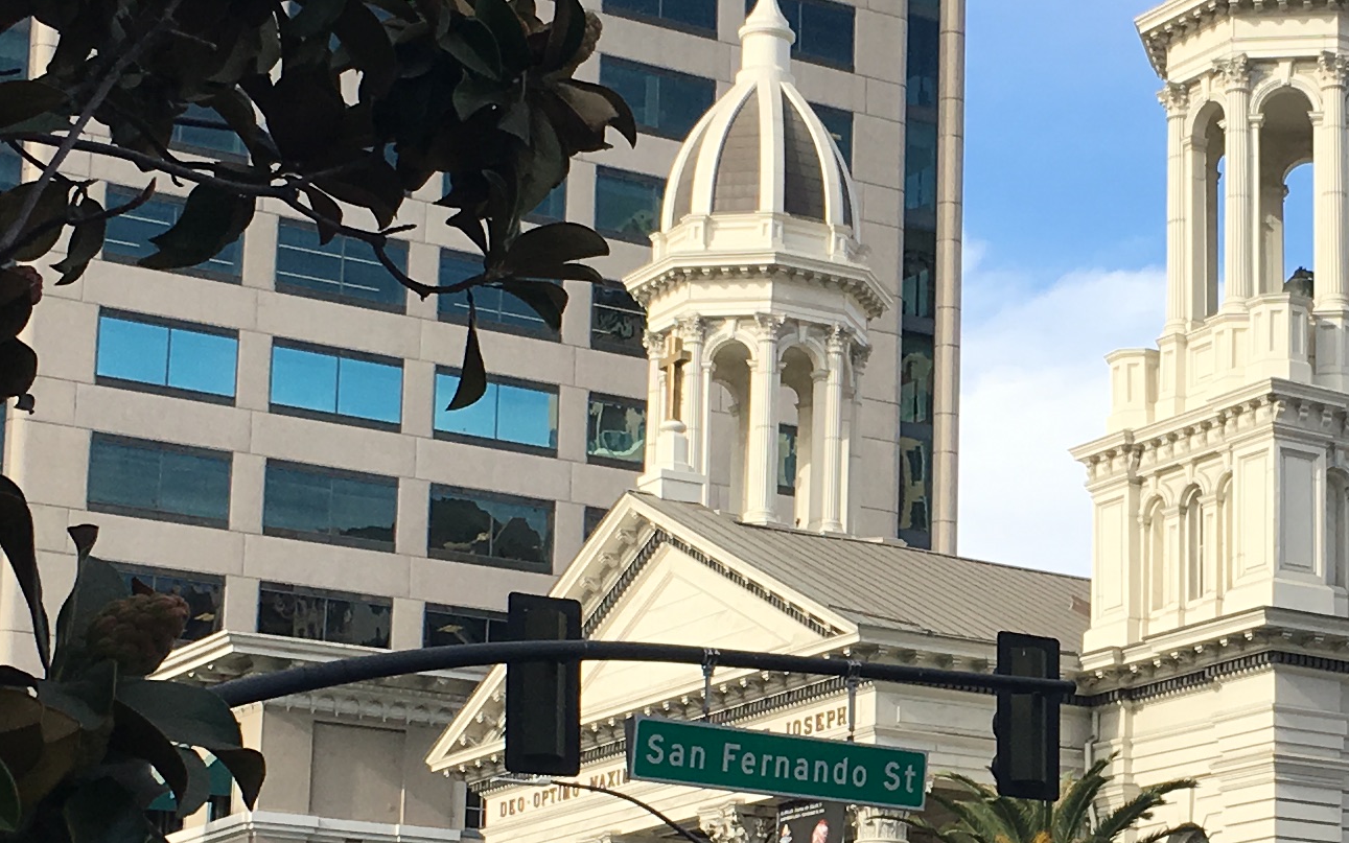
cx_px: 1153
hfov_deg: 21.3
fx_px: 3530
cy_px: 676
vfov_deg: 13.6
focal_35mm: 96
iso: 25
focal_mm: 4.15
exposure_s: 1/938
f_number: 2.2
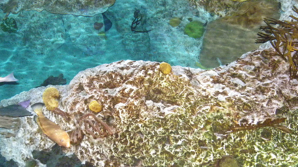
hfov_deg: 49.4
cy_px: 54
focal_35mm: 40
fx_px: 316
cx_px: 94
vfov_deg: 29.5
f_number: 2.8
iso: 671
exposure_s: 1/30
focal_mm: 4.6
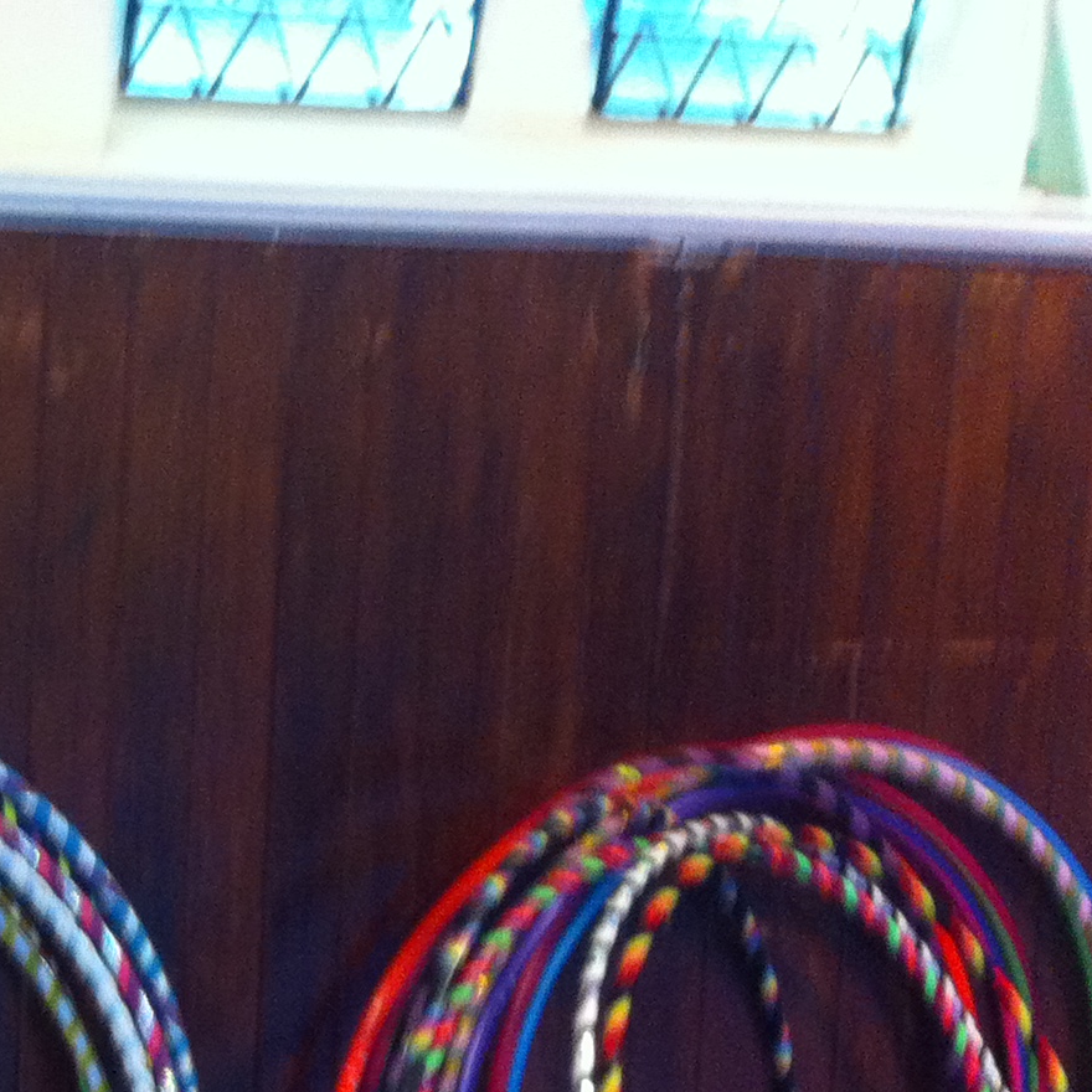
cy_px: 705
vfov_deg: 19.0
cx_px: -266
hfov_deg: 18.0
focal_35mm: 91
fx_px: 3248
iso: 320
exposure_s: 1/15
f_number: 2.8
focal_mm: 3.85
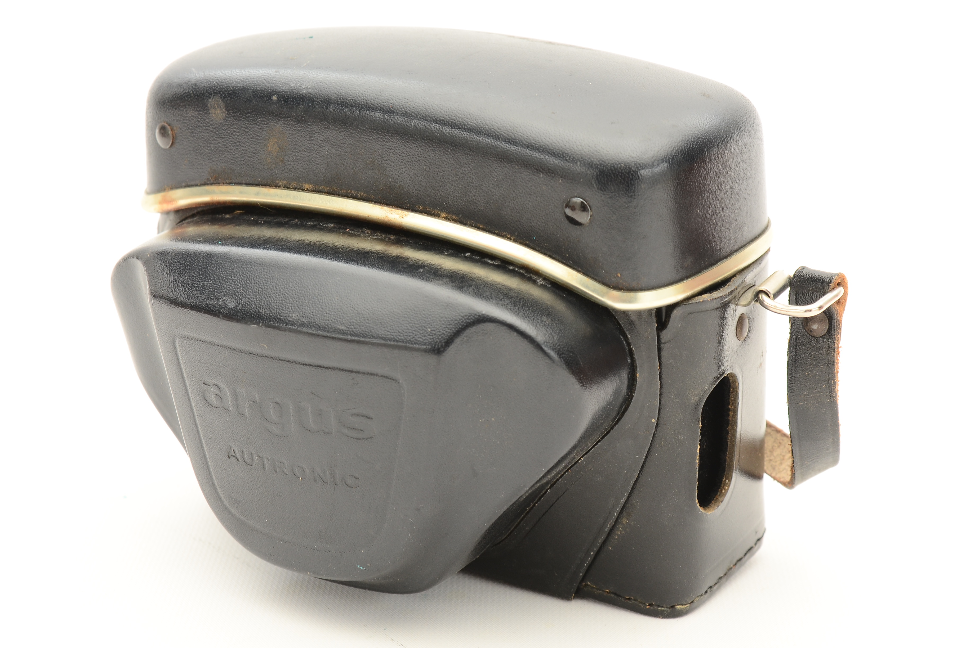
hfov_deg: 26.0
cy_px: 324
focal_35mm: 78
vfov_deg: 17.4
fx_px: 2117
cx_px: 490
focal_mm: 52
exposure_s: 1/60
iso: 320
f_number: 10
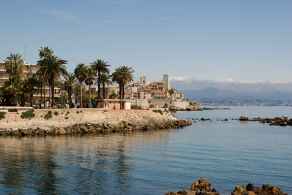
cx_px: 146
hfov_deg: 29.9
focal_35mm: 68
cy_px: 98
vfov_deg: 20.2
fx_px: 548
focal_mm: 45
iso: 100
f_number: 11
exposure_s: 1/250
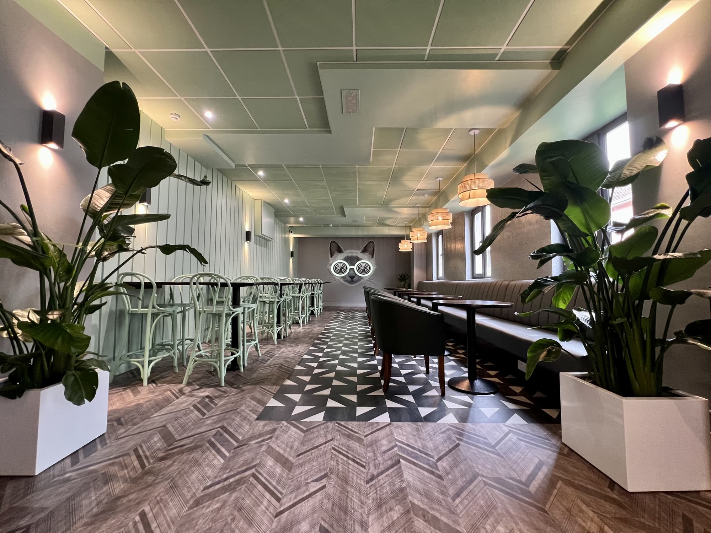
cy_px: 266
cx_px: 356
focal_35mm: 13
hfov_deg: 106.2
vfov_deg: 89.9
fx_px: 267
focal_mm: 1.57
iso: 250
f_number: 1.8
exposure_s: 1/50
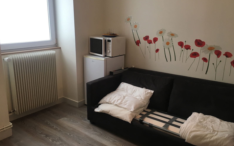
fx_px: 198
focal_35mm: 31
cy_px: 65
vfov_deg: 40.6
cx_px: 117
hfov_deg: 61.2
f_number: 2.2
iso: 32
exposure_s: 1/33
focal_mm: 4.15
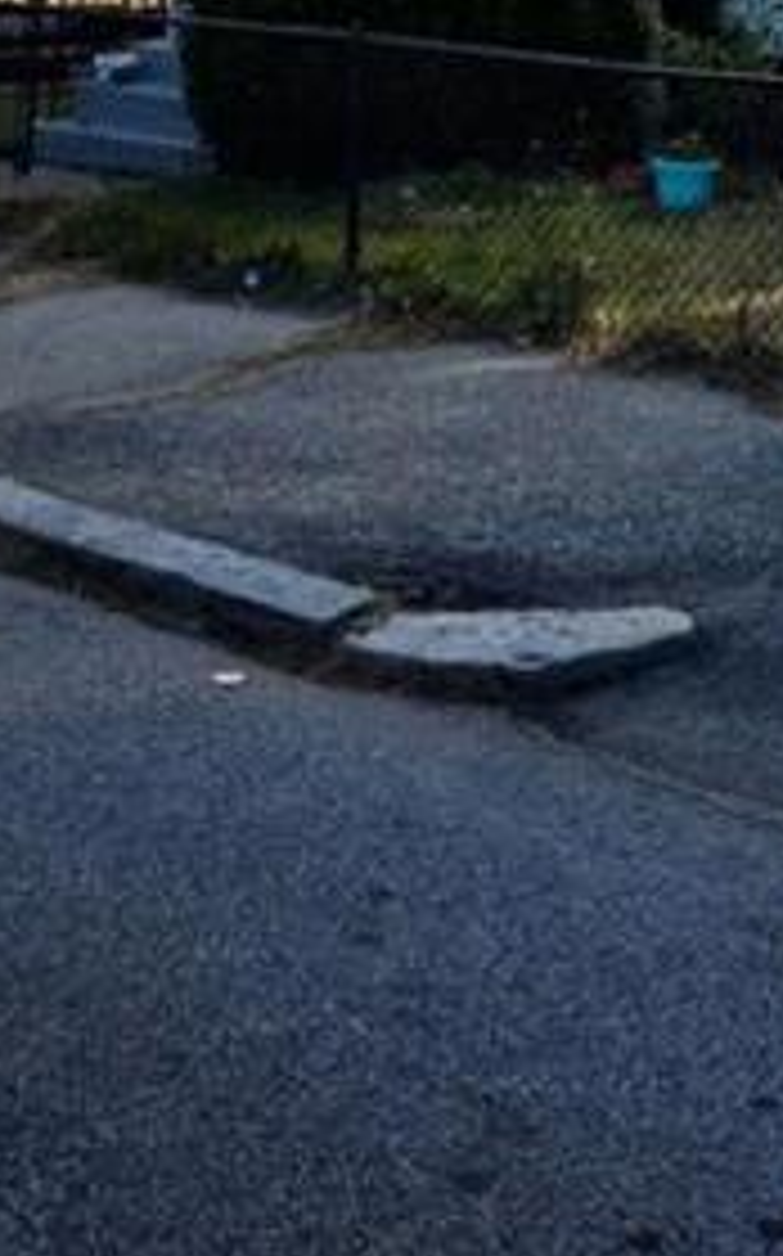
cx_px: 904
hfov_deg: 19.5
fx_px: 2154
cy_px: -329
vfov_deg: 27.7
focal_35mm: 63
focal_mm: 6.3
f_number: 1.7
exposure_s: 1/1002
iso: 12
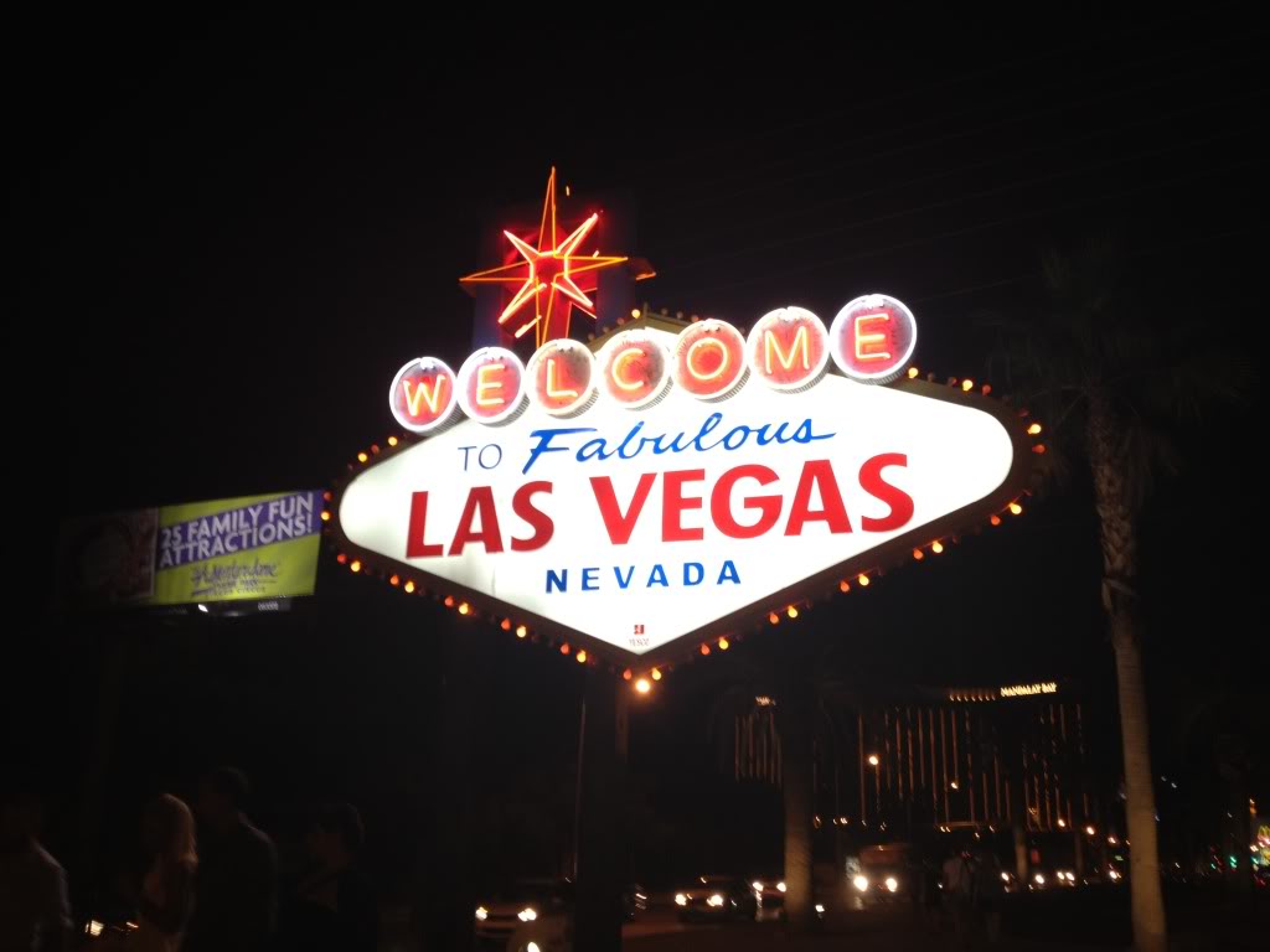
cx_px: 635
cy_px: 476
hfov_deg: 52.6
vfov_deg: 40.7
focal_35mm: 35
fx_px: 1284
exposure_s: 1/20
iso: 80
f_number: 2.4
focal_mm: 4.3
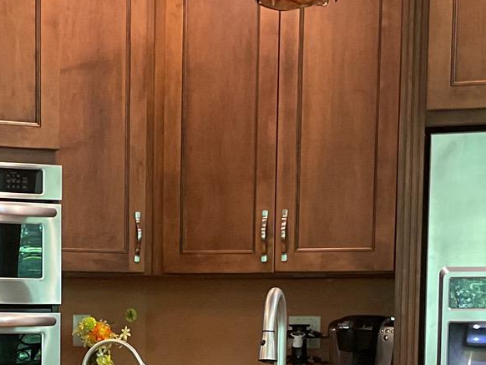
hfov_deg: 19.1
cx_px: 102
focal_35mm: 102
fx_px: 1433
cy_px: 423
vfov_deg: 14.1
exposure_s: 1/40
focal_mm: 3
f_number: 1.8
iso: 200
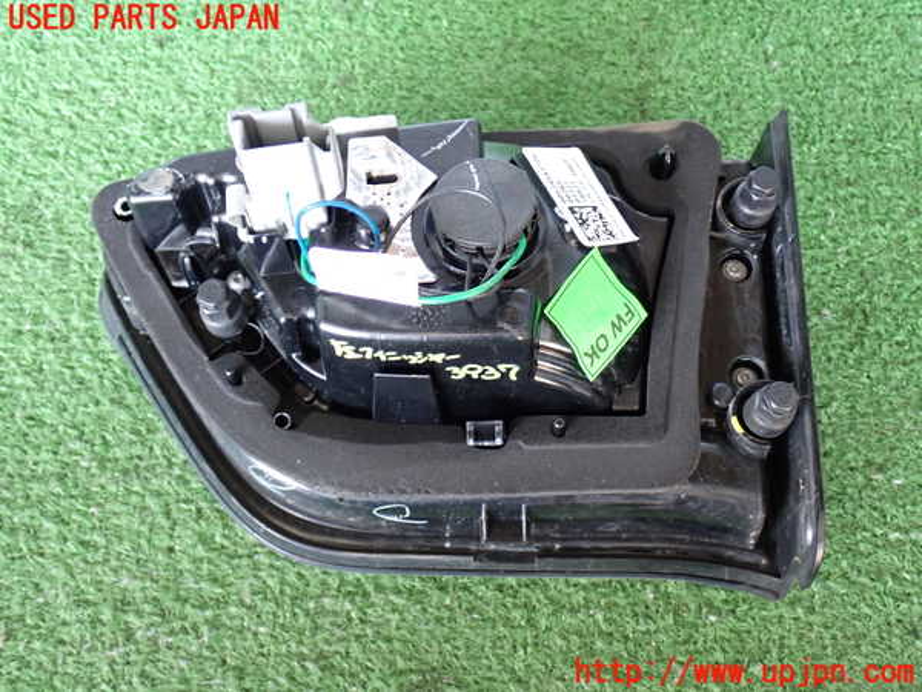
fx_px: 1092
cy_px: 346
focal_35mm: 41
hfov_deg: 45.8
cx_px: 461
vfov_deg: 35.1
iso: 400
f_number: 2.8
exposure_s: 1/40
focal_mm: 7.31
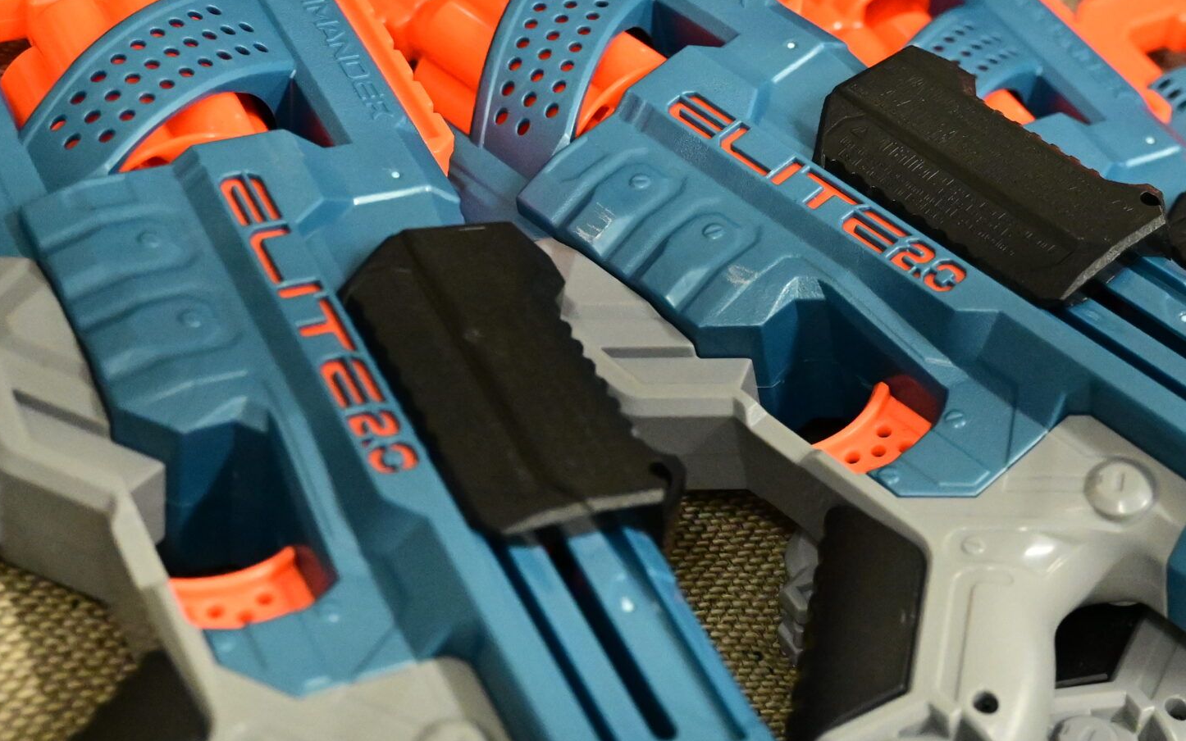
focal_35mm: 84
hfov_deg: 24.4
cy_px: 419
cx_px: 871
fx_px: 2712
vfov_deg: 15.6
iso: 6400
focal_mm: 31
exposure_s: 1/200
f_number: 3.5
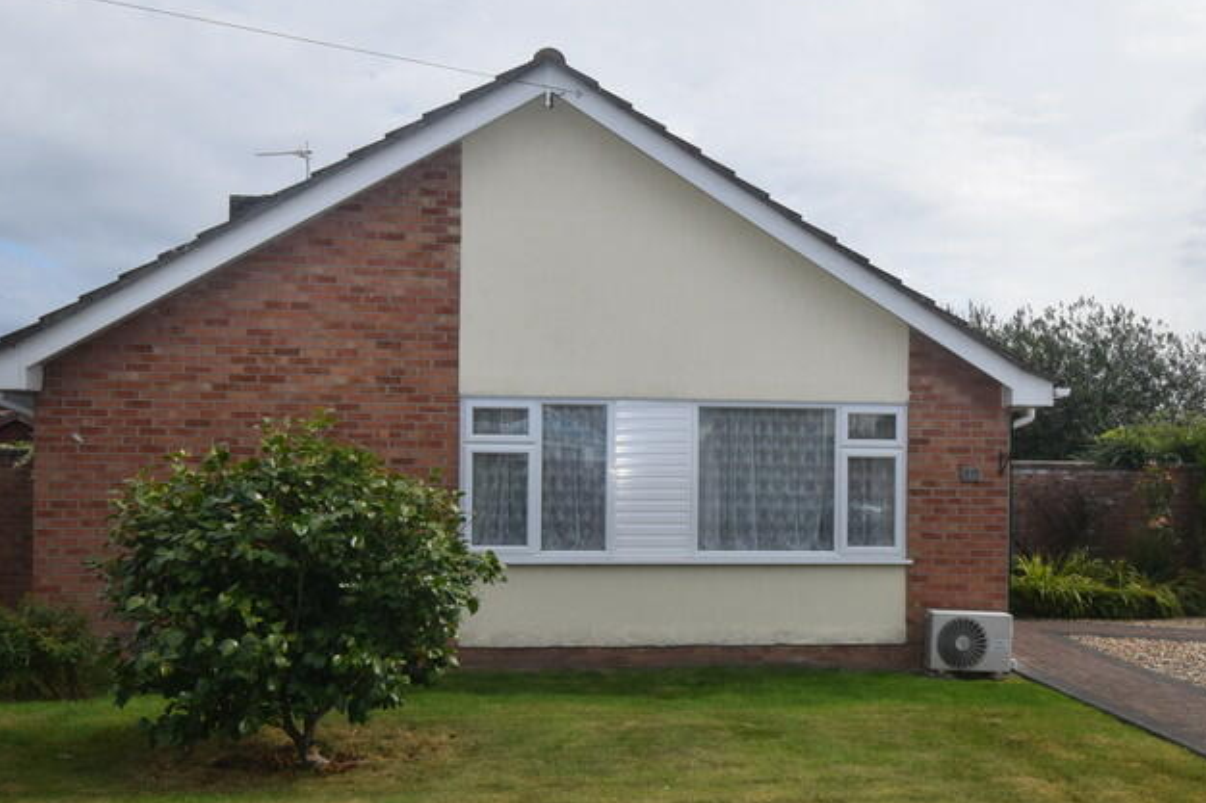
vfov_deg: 36.0
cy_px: 479
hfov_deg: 51.3
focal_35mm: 37
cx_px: 786
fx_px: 1233
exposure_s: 1/400
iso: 200
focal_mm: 15
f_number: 10
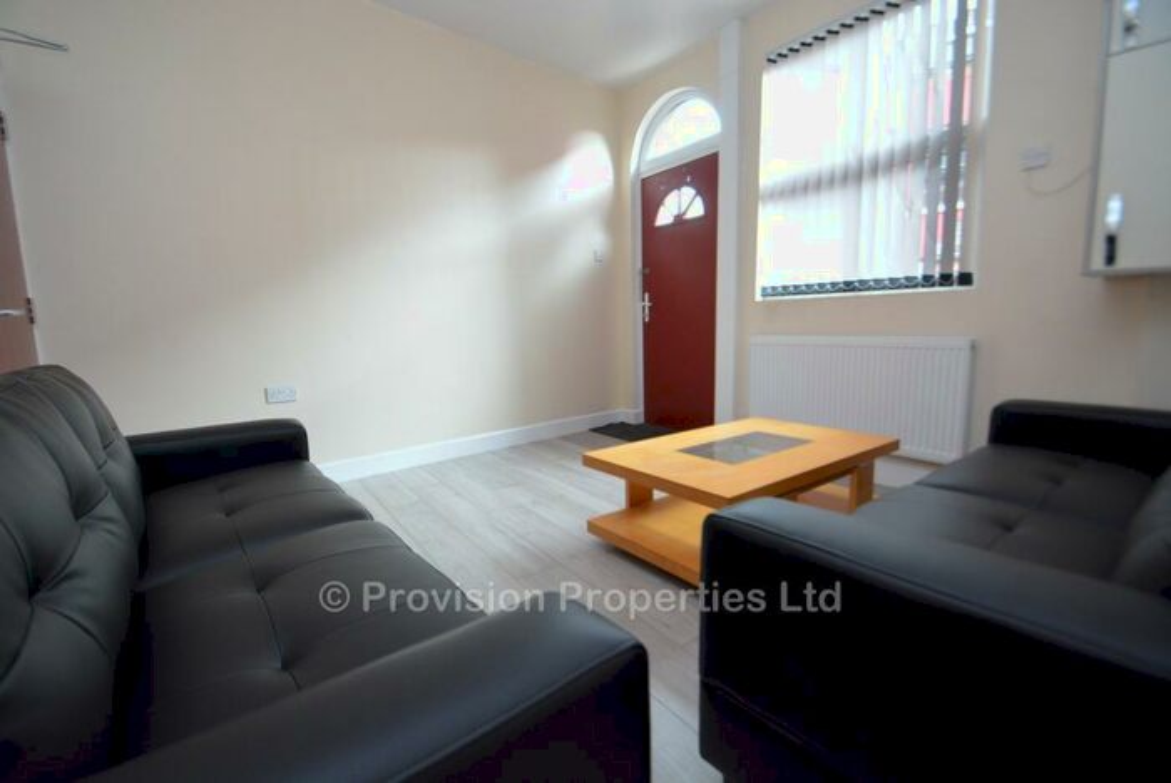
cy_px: 392
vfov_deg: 77.4
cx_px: 586
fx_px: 488
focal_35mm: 15
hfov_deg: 100.3
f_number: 4
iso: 800
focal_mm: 10
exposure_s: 1/60
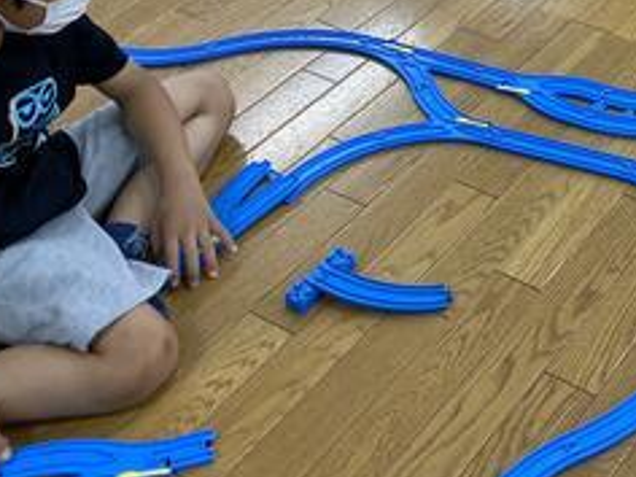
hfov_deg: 26.1
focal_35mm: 66
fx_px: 1213
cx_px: 771
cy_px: -102
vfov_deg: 20.7
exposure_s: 1/100
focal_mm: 4.25
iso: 125
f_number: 1.8
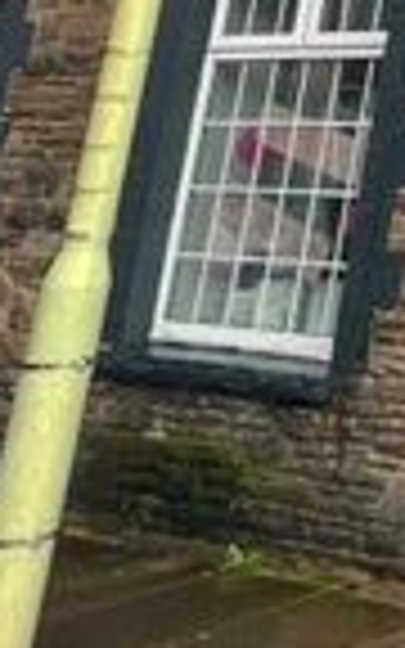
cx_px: 1188
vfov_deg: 26.2
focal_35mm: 67
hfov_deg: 11.6
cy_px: -187
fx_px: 1183
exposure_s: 1/178
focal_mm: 1.57
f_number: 1.8
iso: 32
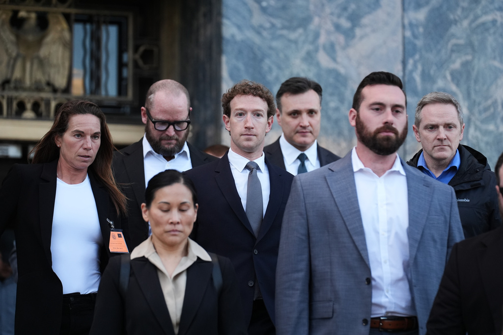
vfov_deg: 8.5
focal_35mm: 162
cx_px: 252
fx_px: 2264
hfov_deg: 12.7
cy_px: 168
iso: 1600
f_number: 3.5
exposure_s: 1/1600
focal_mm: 162
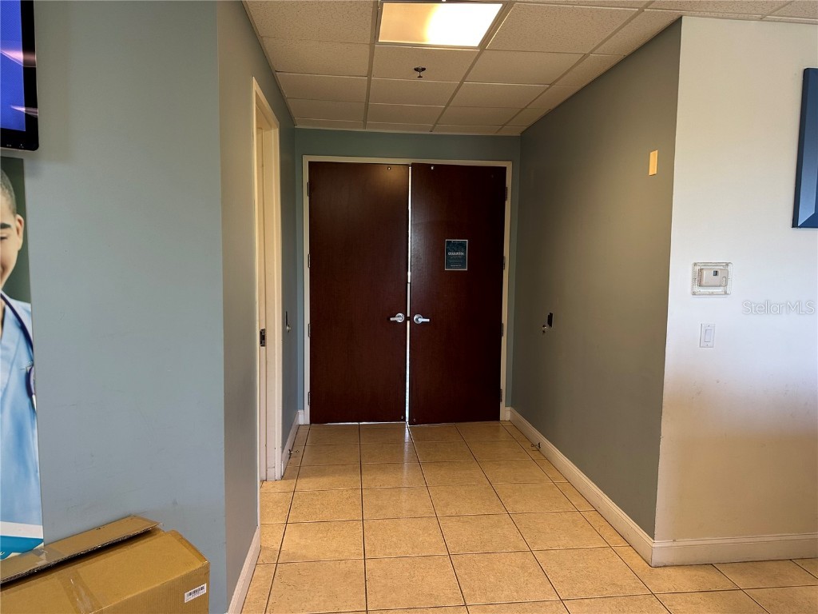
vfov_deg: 56.8
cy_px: 307
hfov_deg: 71.6
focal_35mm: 24
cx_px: 409
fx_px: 567
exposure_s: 1/60
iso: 125
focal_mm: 6.86
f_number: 1.78
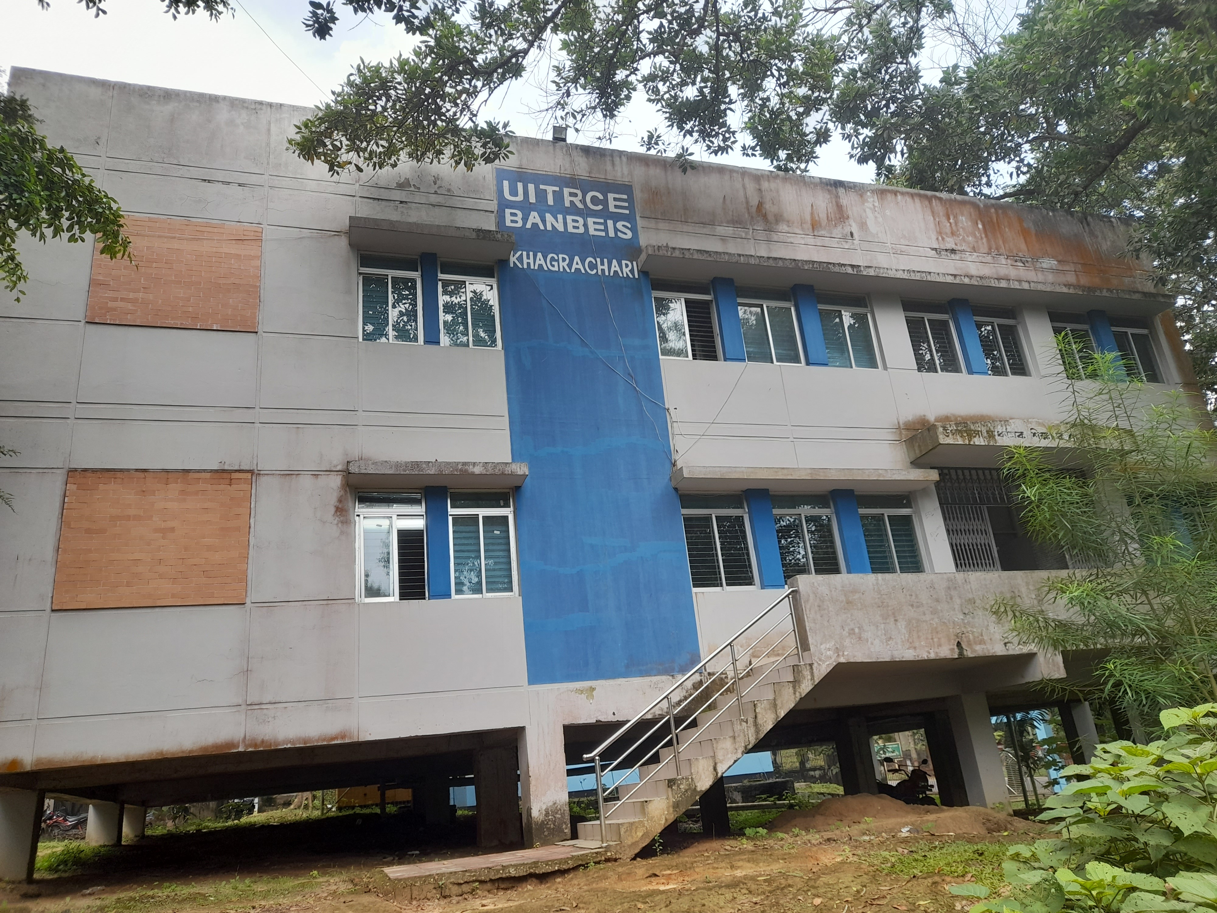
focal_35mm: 25
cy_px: 456
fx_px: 879
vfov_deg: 54.9
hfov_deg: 69.4
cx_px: 608
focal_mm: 4.6
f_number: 2
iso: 25
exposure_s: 1/60
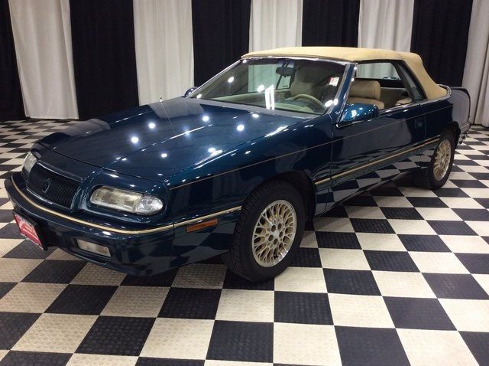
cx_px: 244
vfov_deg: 44.1
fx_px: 451
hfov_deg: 56.9
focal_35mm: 32
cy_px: 183
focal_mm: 3.3
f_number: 2.4
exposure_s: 1/24
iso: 64
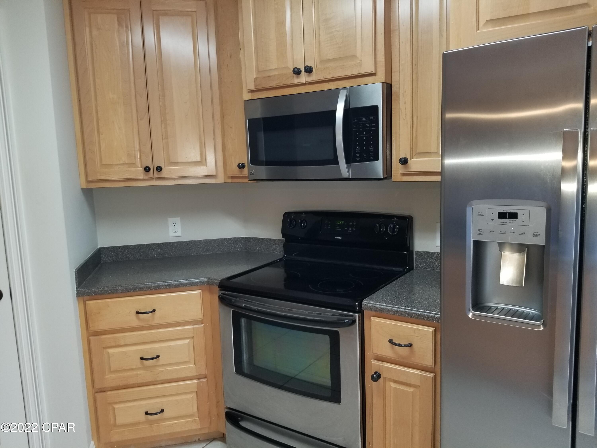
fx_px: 448
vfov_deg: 53.1
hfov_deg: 67.3
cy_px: 224
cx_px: 298
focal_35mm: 26
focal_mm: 4.25
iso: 125
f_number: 1.7
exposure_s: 1/40
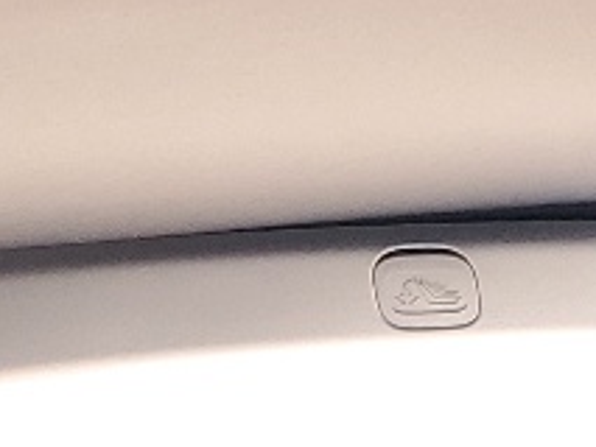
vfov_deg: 6.9
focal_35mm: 195
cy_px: 1313
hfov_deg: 9.5
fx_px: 3359
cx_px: -593
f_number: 1.5
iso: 50
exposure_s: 1/400
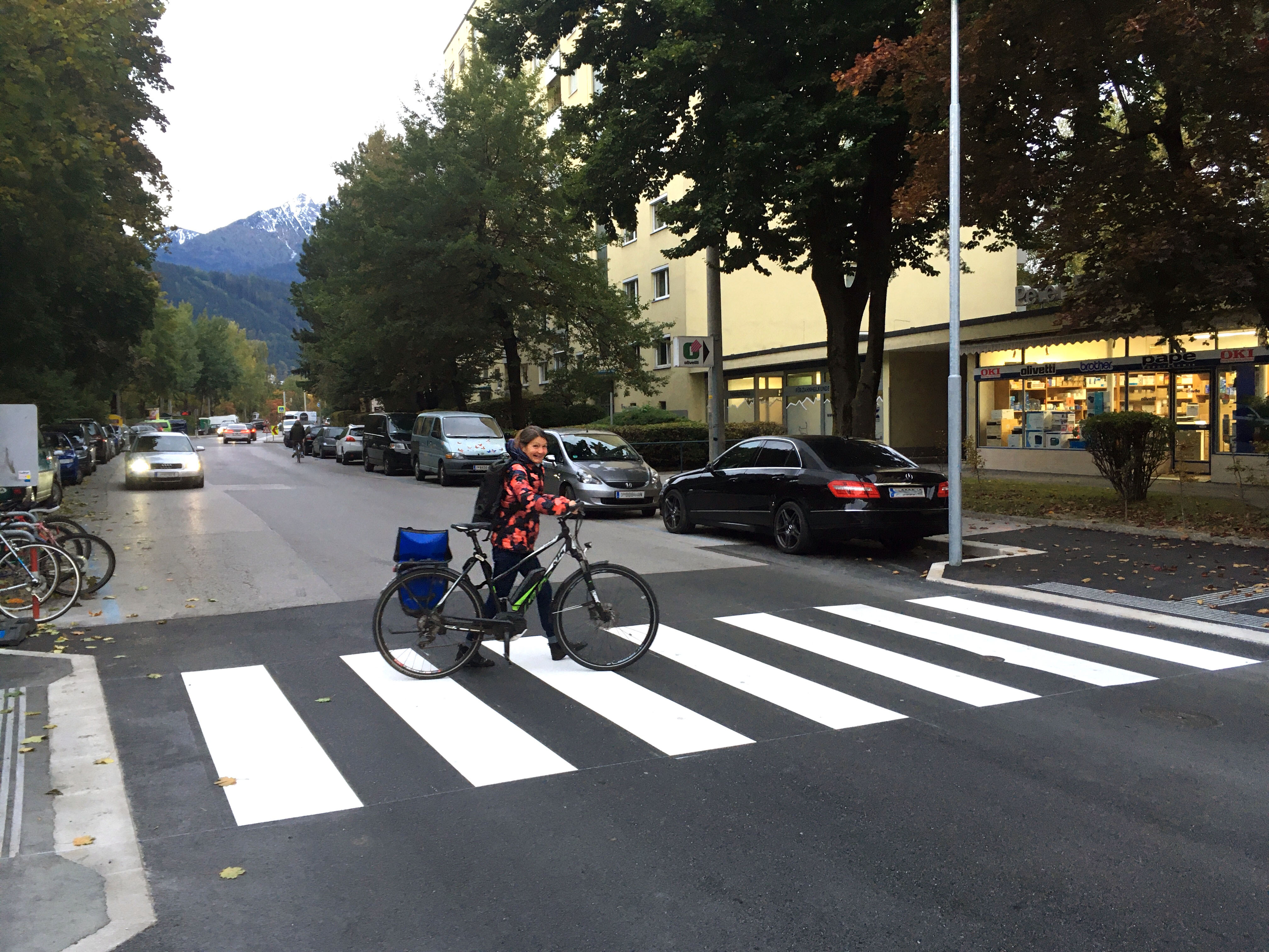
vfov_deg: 48.2
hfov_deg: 61.7
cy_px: 476
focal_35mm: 29
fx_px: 1063
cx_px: 634
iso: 40
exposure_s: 1/33
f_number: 2.2
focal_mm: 4.15
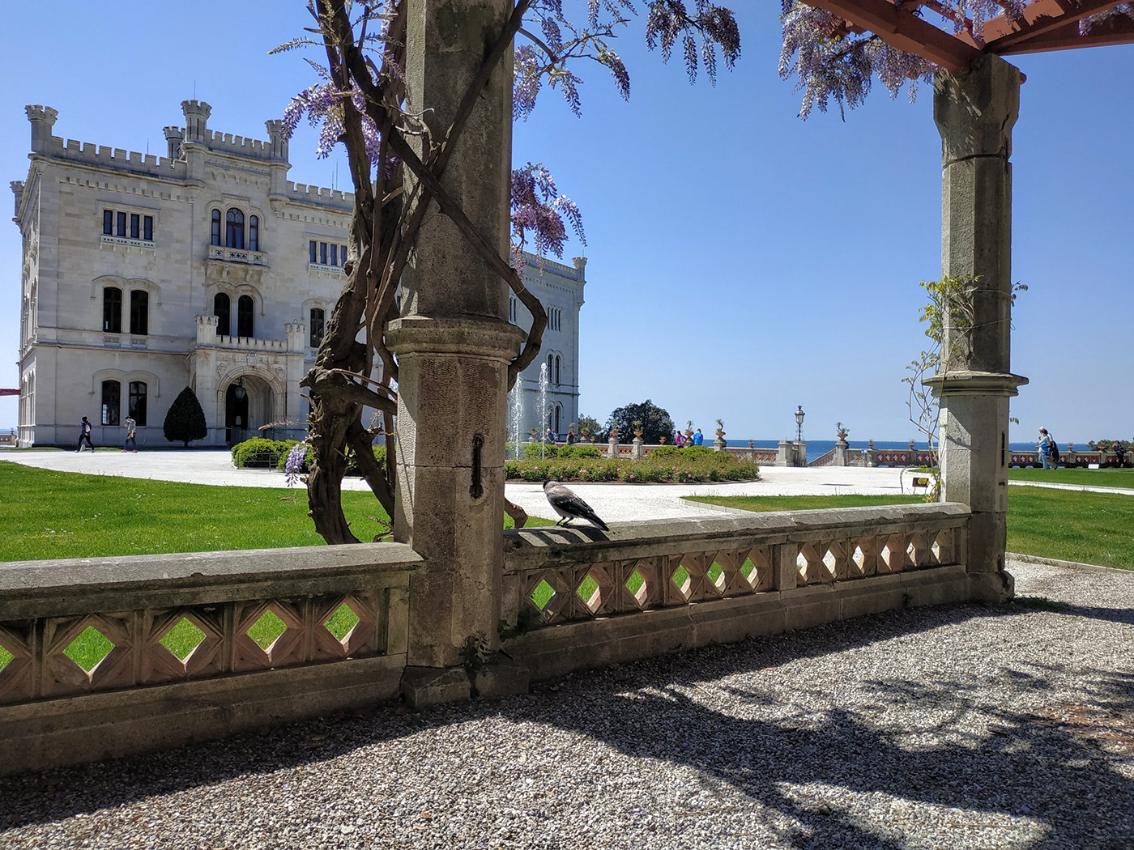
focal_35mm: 24
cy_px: 425
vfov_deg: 56.8
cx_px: 567
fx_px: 786
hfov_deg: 71.6
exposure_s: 1/2054
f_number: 1.9
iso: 100
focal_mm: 3.94
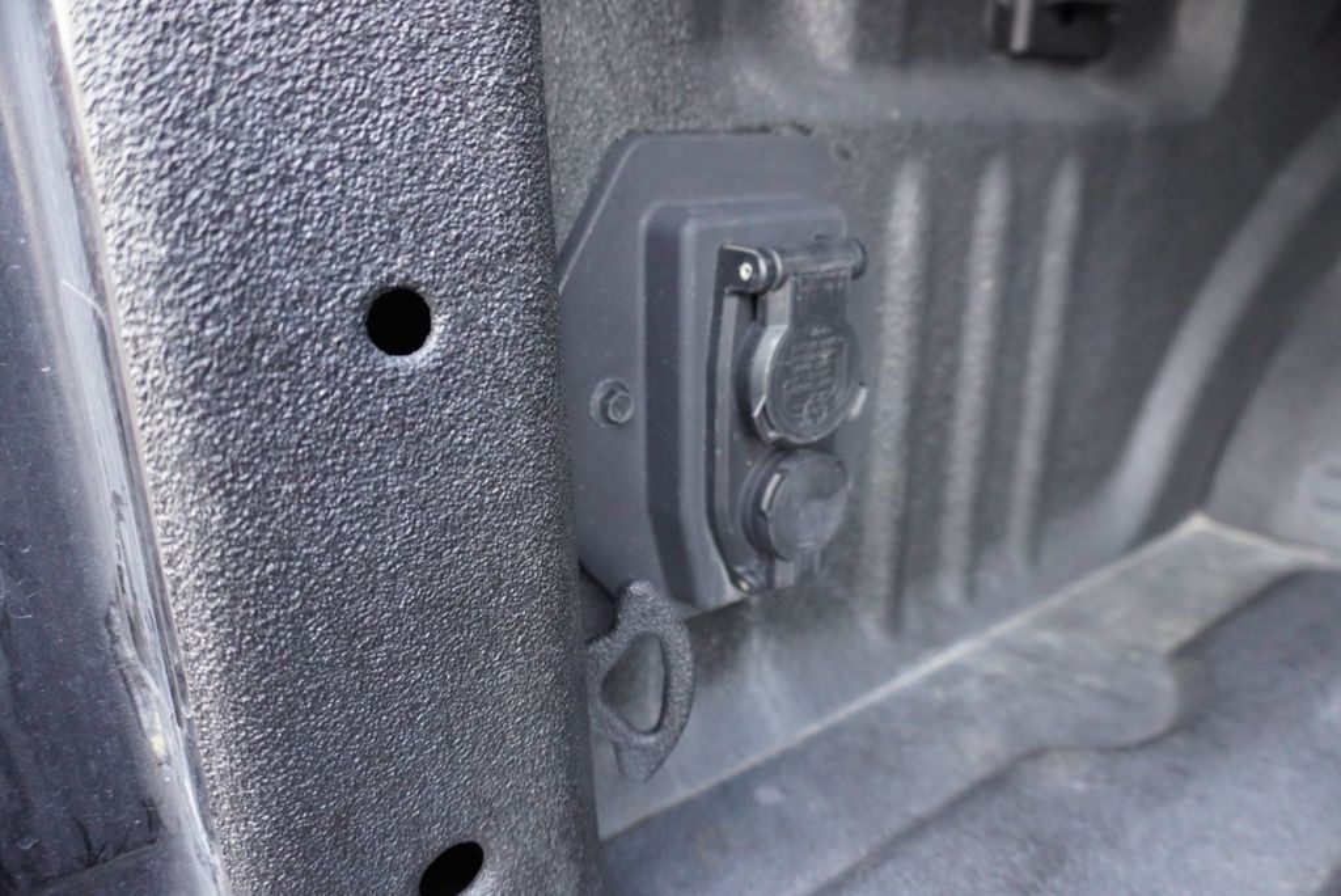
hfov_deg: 73.7
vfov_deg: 53.2
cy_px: 448
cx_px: 670
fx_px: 894
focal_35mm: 24
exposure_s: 1/60
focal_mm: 16
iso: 2000
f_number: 3.5
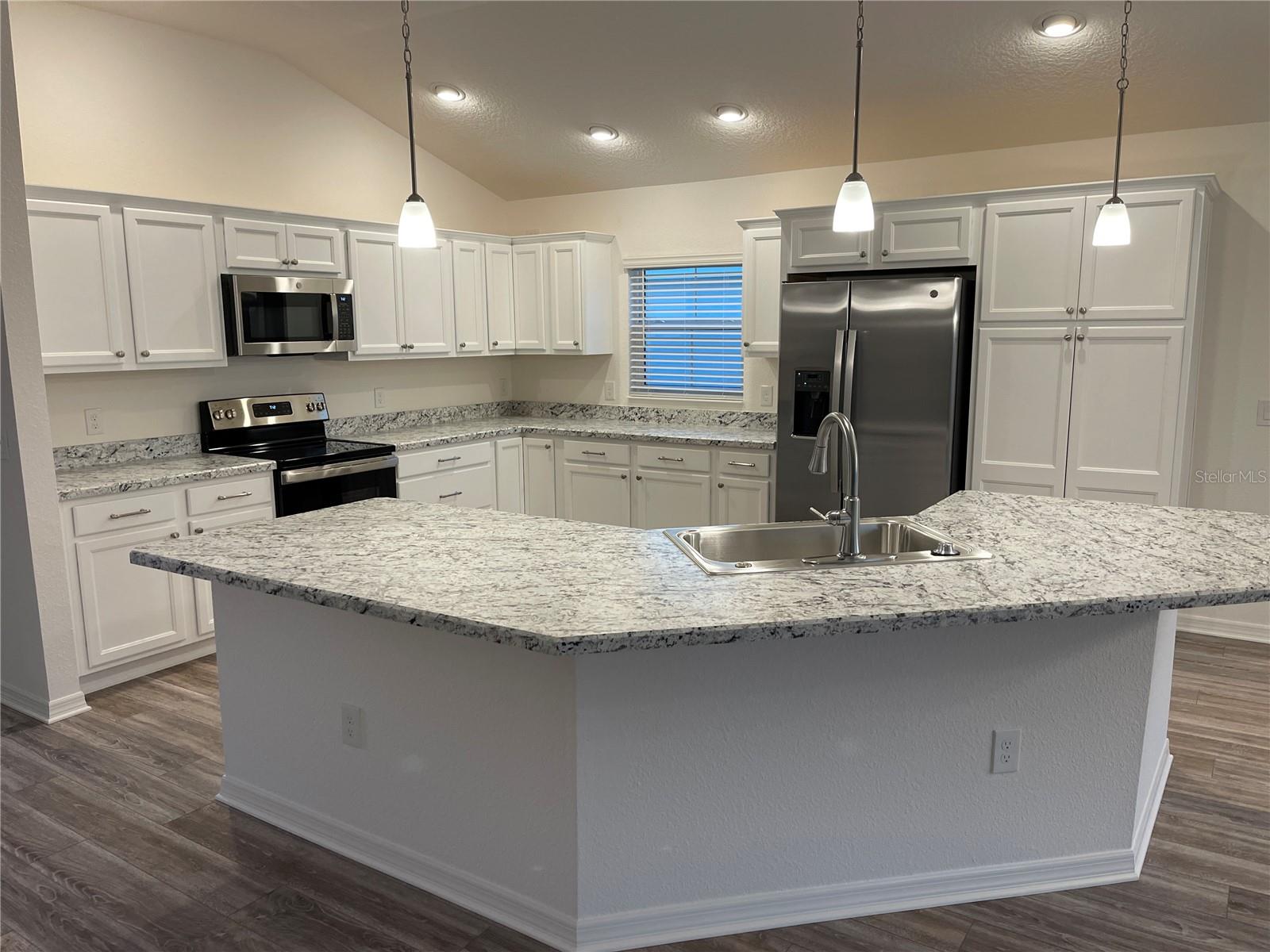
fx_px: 954
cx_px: 635
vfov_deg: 53.1
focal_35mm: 26
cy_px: 476
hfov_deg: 67.3
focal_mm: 5.1
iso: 125
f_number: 1.6
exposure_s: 1/120
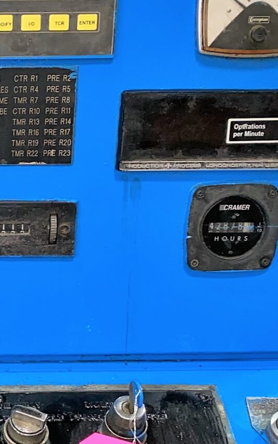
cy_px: 300
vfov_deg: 24.8
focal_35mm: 83
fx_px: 1006
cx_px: -97
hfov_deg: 14.9
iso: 50
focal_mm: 4.25
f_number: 1.8
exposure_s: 1/15
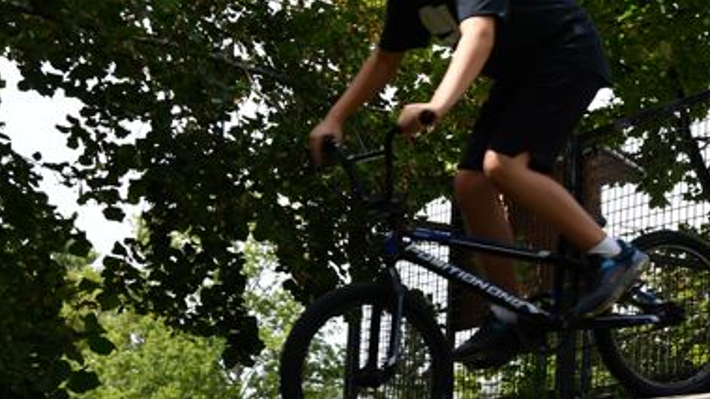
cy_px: 303
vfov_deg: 10.5
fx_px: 2165
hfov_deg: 18.2
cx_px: 686
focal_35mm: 115
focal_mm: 35
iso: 125
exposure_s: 1/250
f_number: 8
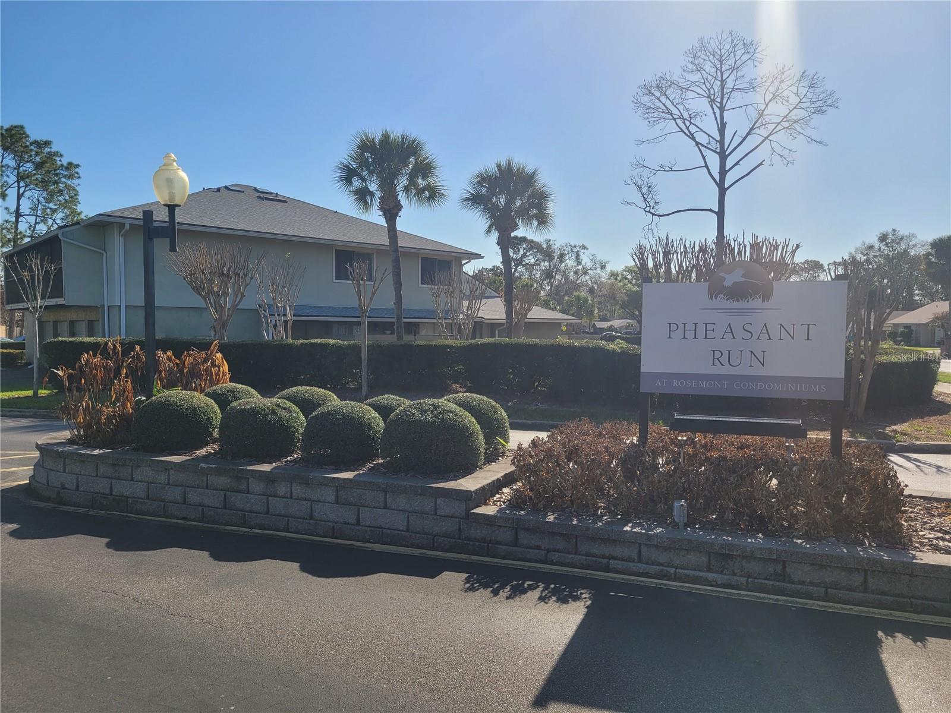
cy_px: 356
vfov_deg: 53.1
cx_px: 476
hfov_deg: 67.3
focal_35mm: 26
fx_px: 714
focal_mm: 5.4
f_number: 1.8
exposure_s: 1/3521
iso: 40
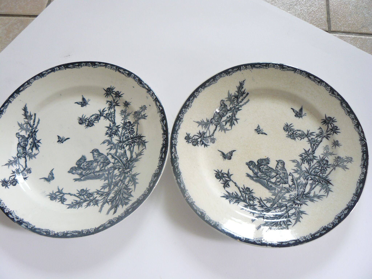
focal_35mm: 36
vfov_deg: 39.7
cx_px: 186
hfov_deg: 51.4
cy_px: 140
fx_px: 387
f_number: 2.8
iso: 100
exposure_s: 1/30
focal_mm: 6
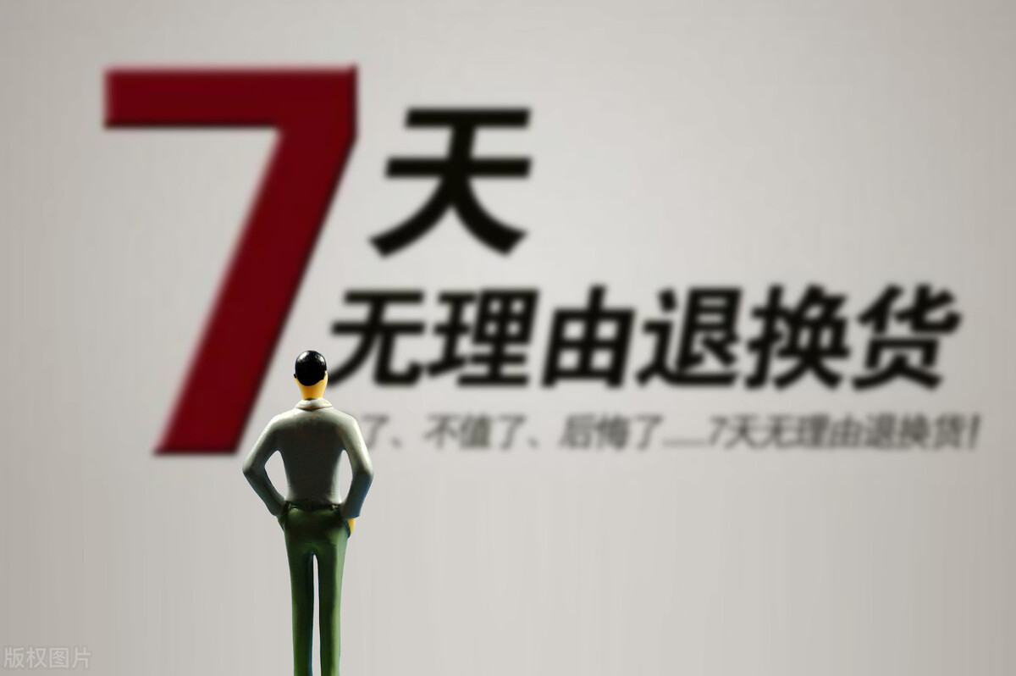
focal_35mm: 150
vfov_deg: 9.1
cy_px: 338
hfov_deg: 13.7
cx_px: 508
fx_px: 4230
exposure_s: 1/160
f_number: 7.1
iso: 1000
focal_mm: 100
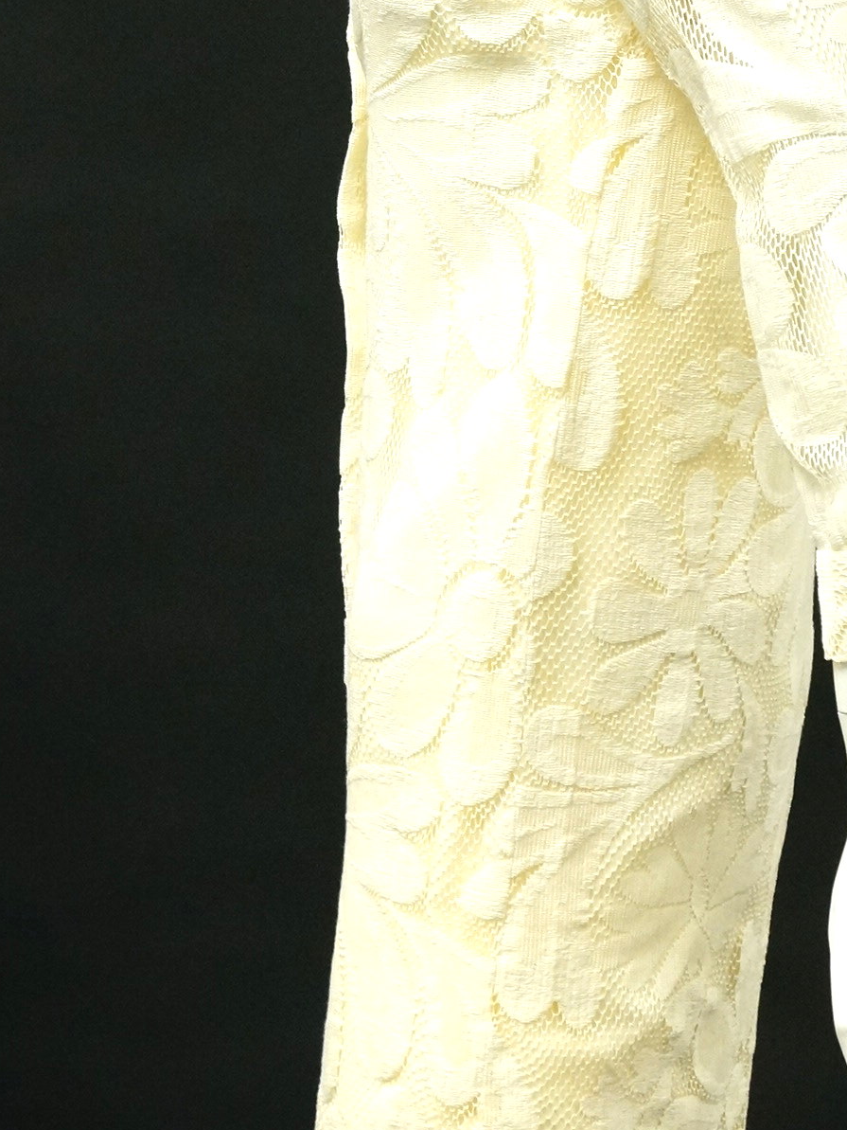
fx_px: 4338
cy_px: 393
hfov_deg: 11.1
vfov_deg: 14.8
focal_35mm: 133
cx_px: 487
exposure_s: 1/80
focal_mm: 45
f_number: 5.6
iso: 1250
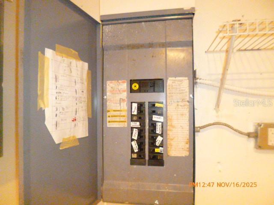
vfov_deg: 56.8
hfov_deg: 71.6
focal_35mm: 24
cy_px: 102
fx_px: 190
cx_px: 137
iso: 1600
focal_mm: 4.3
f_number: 2.5
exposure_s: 1/60
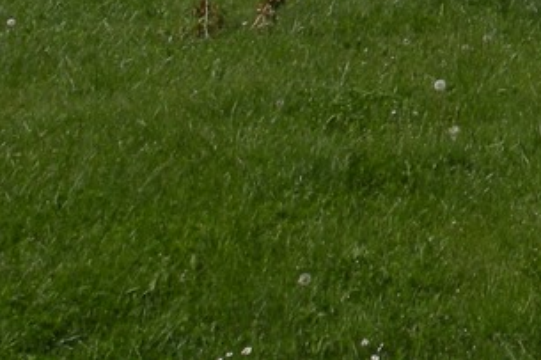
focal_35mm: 135
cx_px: 892
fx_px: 2028
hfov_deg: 13.9
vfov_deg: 9.3
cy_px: -434
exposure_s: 1/280
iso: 64
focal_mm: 5.8
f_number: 8
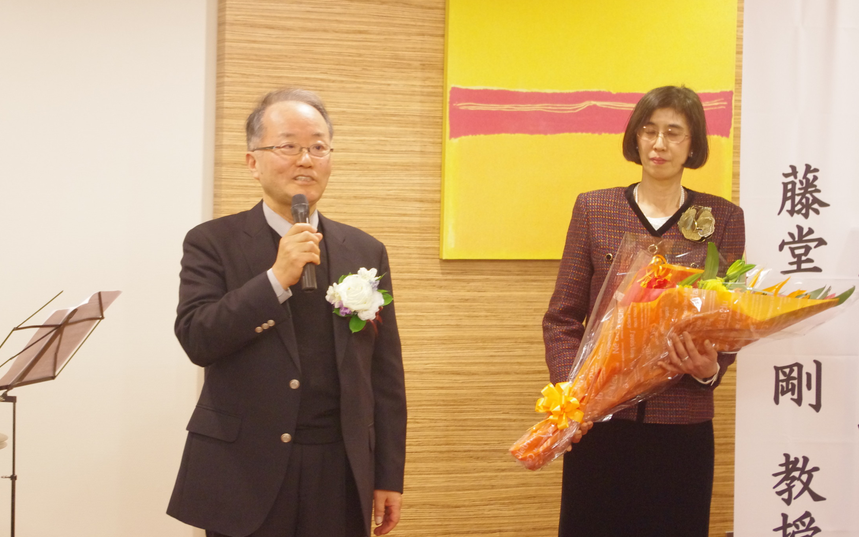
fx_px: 1803
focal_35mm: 77
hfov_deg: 26.8
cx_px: 352
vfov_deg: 16.9
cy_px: 255
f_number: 4.5
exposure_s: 1/15
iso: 2000
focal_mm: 42.5
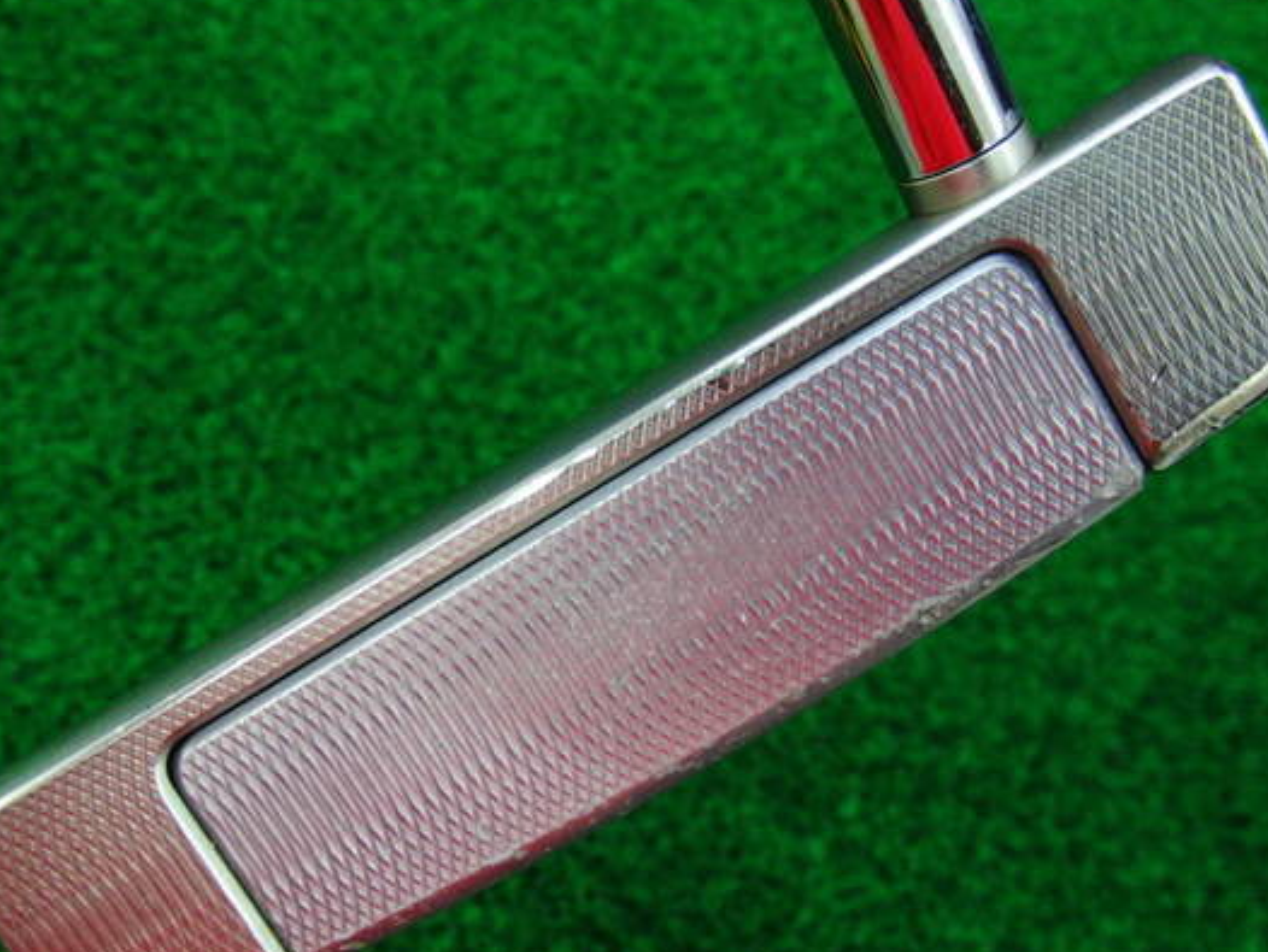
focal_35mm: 45
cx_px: 629
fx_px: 1649
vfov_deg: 32.1
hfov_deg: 42.1
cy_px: 562
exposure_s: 1/50
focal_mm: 6.42
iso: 400
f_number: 3.6
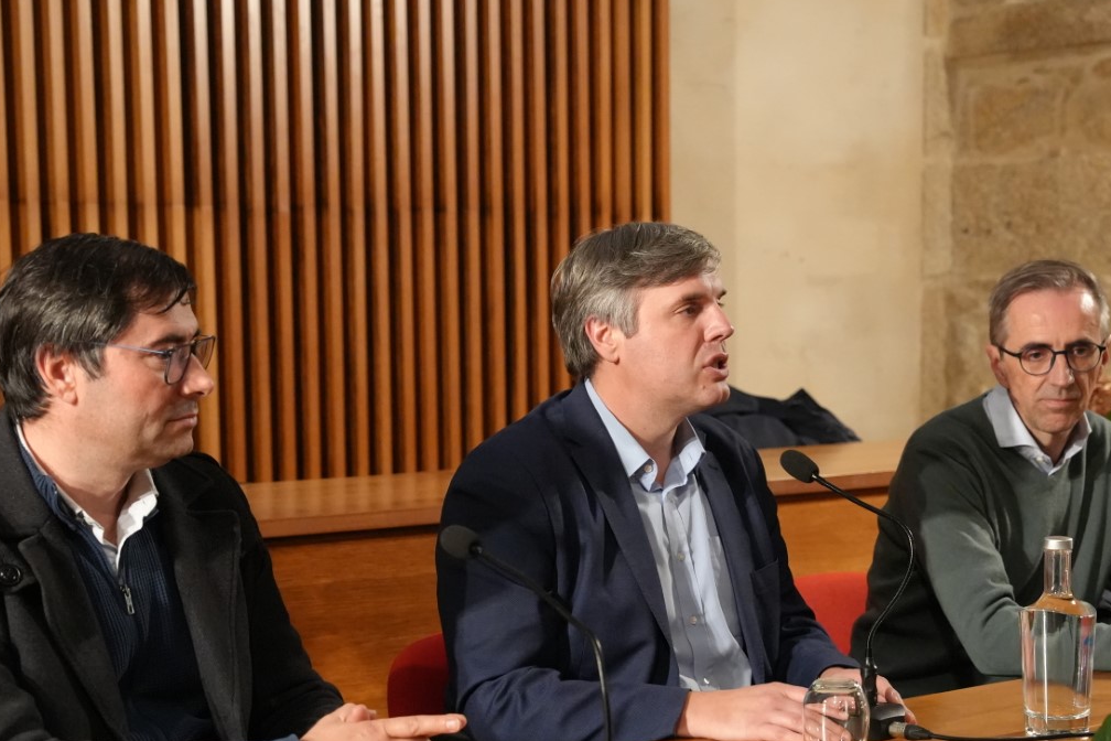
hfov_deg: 24.7
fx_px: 2530
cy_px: 529
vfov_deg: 16.6
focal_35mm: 82
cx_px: 654
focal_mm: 51
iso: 6400
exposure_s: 1/160
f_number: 4
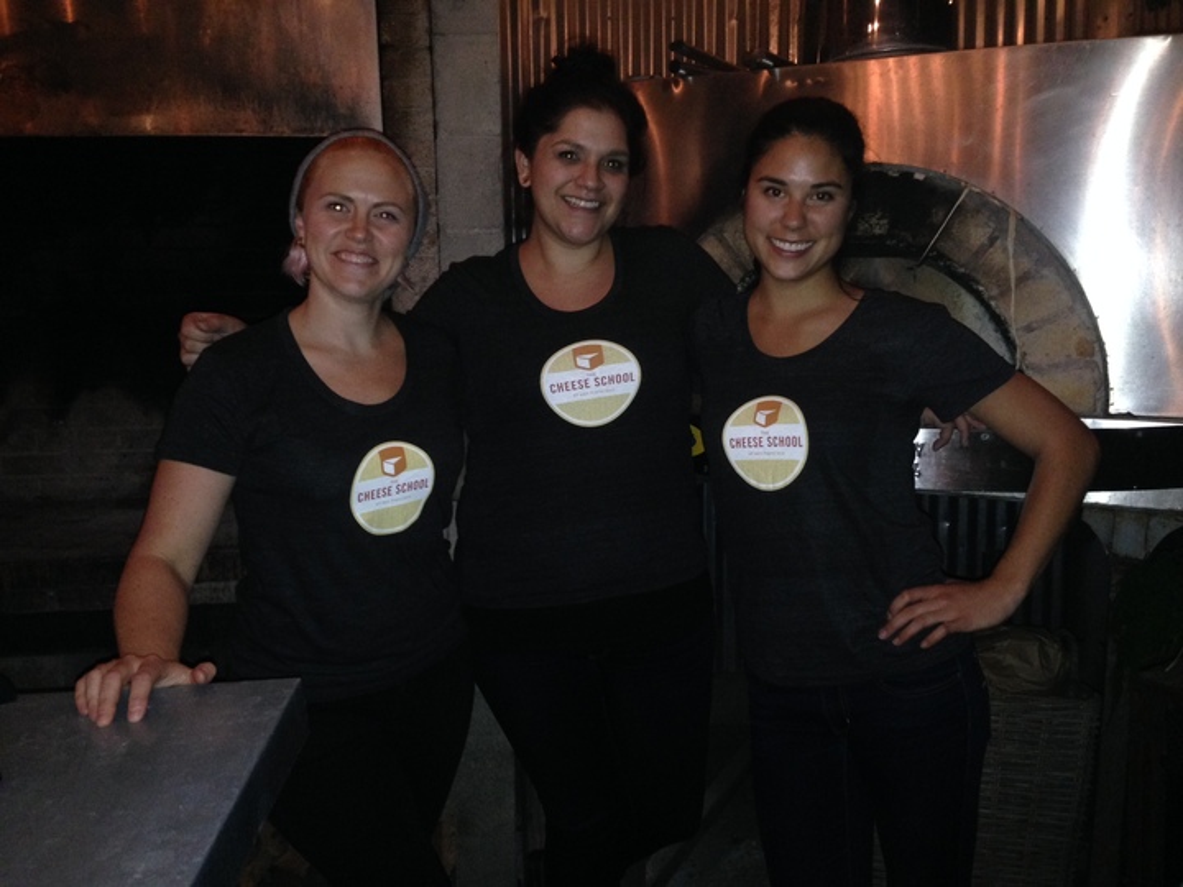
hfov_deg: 55.4
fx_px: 1128
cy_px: 444
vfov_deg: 42.9
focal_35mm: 33
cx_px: 592
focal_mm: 4.12
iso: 250
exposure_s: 1/16
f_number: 2.4
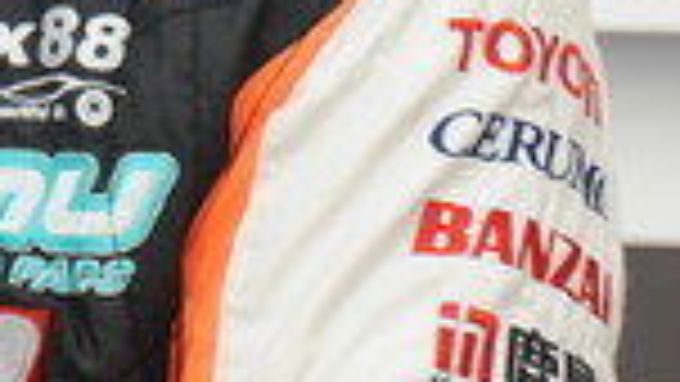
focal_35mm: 998
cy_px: -427
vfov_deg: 1.2
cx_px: -360
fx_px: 17998
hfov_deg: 2.2
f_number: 6.7
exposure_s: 1/60
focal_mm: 200
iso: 800
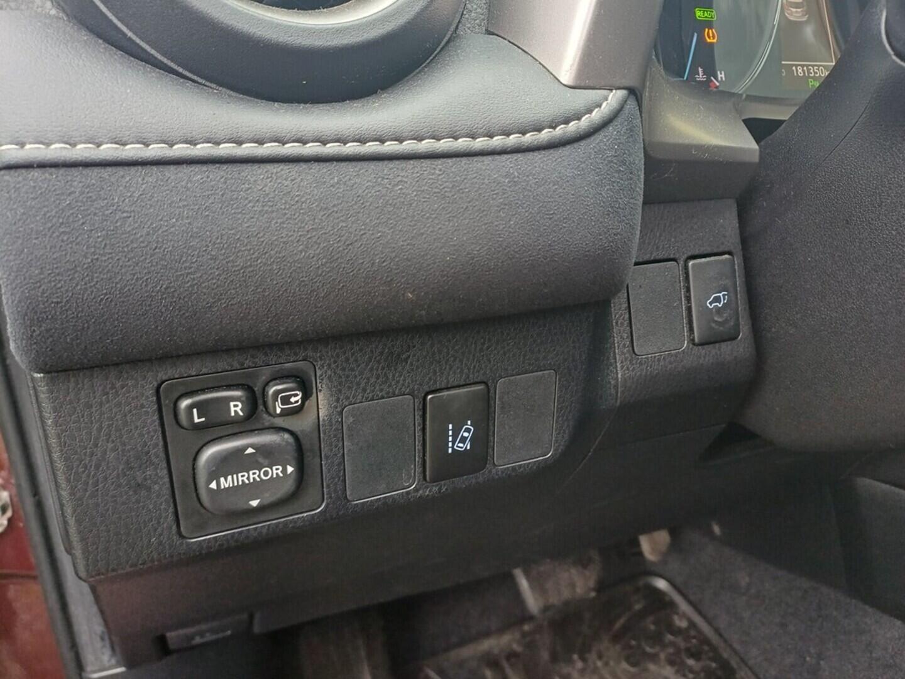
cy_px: 340
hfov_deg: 69.4
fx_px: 654
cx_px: 452
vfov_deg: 54.9
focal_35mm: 25
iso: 320
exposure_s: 1/33.3
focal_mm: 4.65
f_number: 1.8
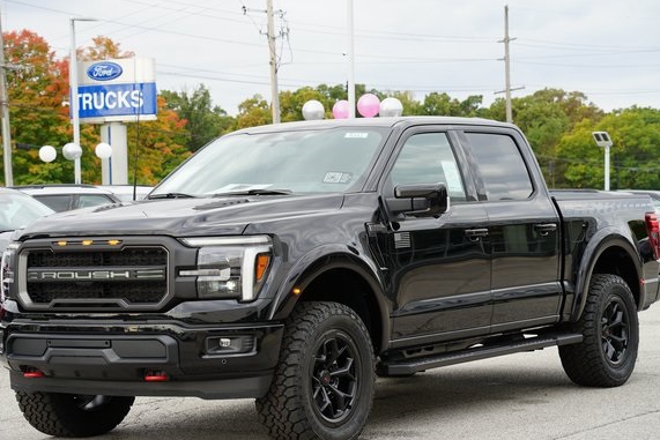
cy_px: 244
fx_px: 1522
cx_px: 324
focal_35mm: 83
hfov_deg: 24.5
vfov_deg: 16.5
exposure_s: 1/80
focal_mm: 74
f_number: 6.3
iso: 100
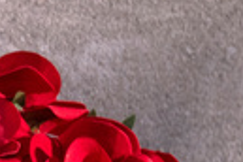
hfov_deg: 5.8
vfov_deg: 4.0
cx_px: -507
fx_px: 2200
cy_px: 570
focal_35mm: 326
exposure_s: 1/1600
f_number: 5
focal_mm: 41
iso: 2000
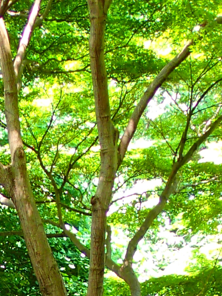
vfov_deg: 13.3
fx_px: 1120
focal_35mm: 131
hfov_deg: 11.2
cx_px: 6
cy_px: 554
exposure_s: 1/60
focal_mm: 5.5
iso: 100
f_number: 2.3
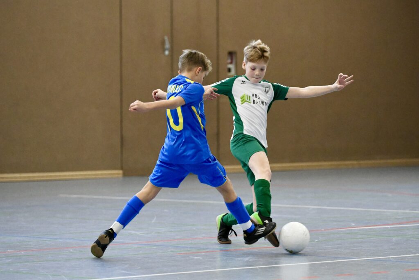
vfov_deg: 10.2
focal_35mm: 135
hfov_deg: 15.2
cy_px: 140
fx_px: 1571
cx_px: 210
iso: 8000
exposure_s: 1/1600
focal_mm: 135
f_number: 2.8
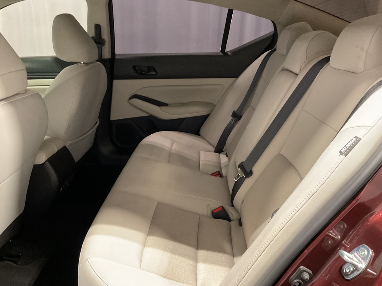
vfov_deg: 48.2
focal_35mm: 29
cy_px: 143
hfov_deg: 61.7
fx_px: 320
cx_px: 191
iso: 250
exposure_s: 1/30
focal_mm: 3
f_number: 1.8
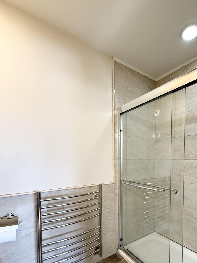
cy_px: 167
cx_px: 128
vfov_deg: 82.8
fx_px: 144
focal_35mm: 19
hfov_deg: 67.1
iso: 400
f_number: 2.2
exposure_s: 1/60
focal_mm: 2.22
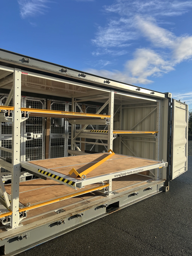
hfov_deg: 53.1
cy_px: 128
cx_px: 96
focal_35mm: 26
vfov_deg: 67.3
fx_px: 192
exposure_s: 1/2457
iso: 50
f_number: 1.5
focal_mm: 5.7
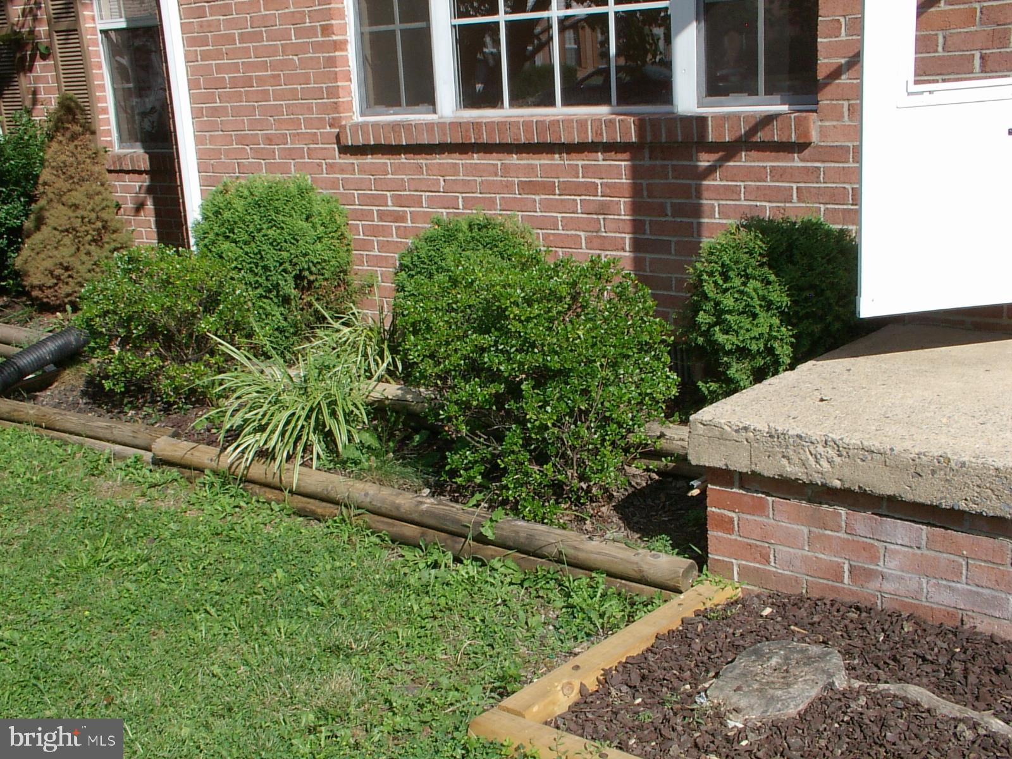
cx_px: 506
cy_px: 380
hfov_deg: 42.1
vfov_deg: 32.2
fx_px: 1316
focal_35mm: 45
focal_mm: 7
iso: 100
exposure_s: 1/210
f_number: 7.3
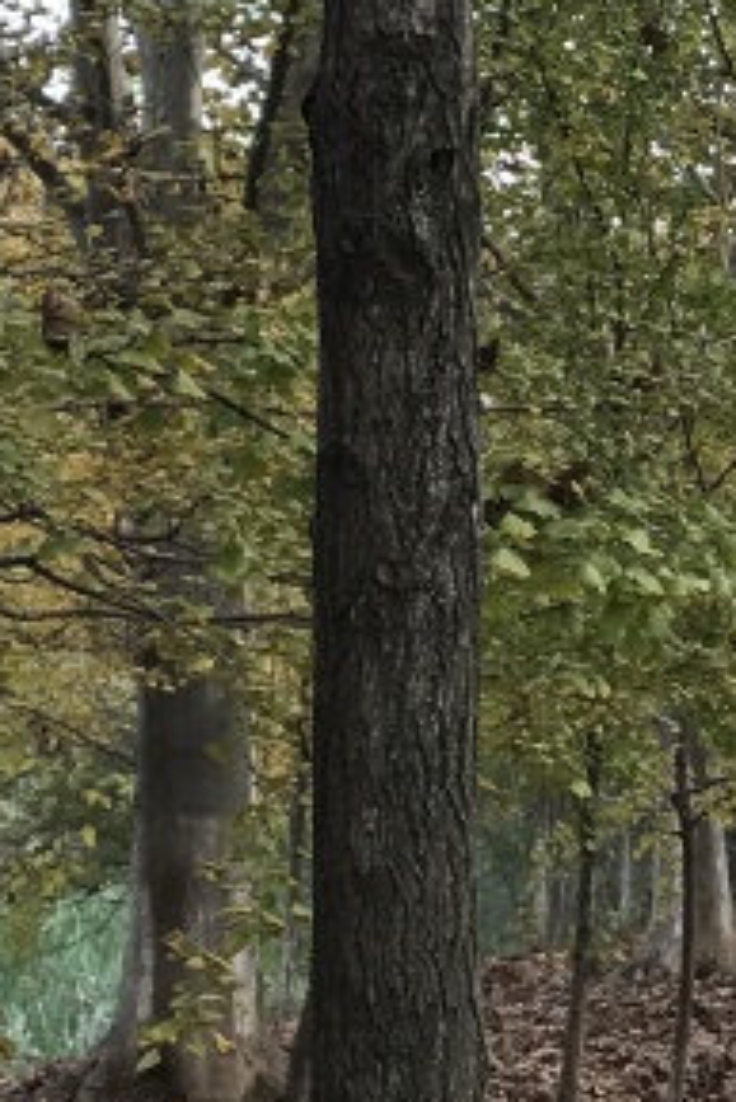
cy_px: 126
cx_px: 1056
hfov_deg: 11.0
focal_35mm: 121
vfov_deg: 16.7
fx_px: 3706
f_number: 1.8
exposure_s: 1/251
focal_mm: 3.99
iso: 20
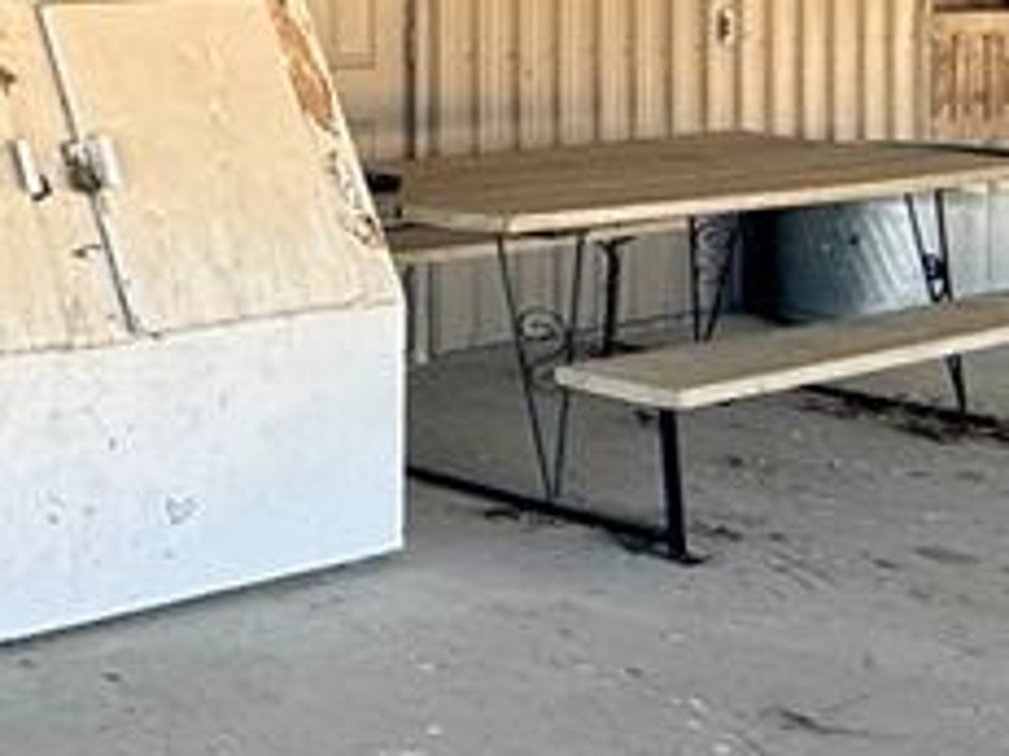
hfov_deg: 21.8
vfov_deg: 22.3
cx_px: -738
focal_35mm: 62
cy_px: -70
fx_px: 1806
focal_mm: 2.22
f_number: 2.2
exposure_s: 1/99
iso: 50
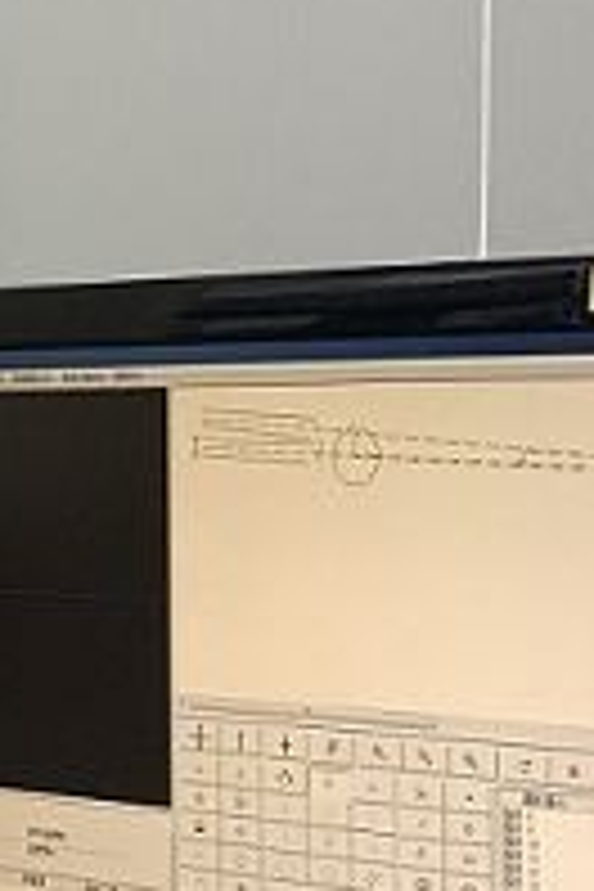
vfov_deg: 14.6
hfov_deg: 9.1
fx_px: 3465
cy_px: 616
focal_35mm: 140
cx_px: -698
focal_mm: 4.25
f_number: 1.8
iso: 64
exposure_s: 1/60
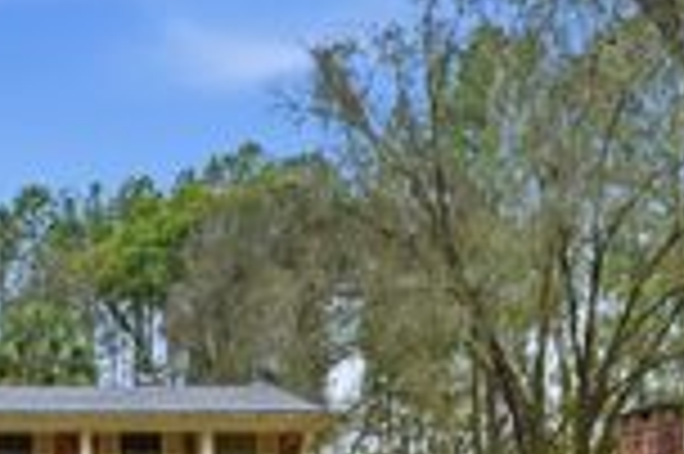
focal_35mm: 71
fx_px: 1341
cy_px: 587
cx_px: -4
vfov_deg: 18.0
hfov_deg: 27.0
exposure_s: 1/4000
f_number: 8
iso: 400
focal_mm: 21.5
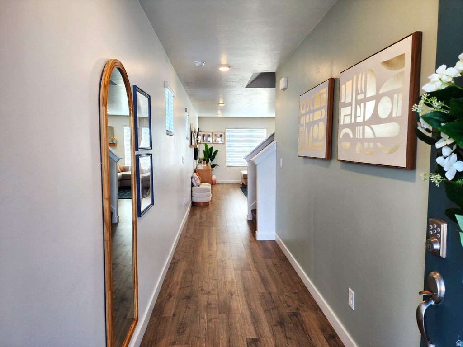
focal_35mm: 23
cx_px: 232
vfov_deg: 58.9
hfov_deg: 73.9
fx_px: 308
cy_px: 174
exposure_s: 1/120
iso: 80
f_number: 1.8
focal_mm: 6.4
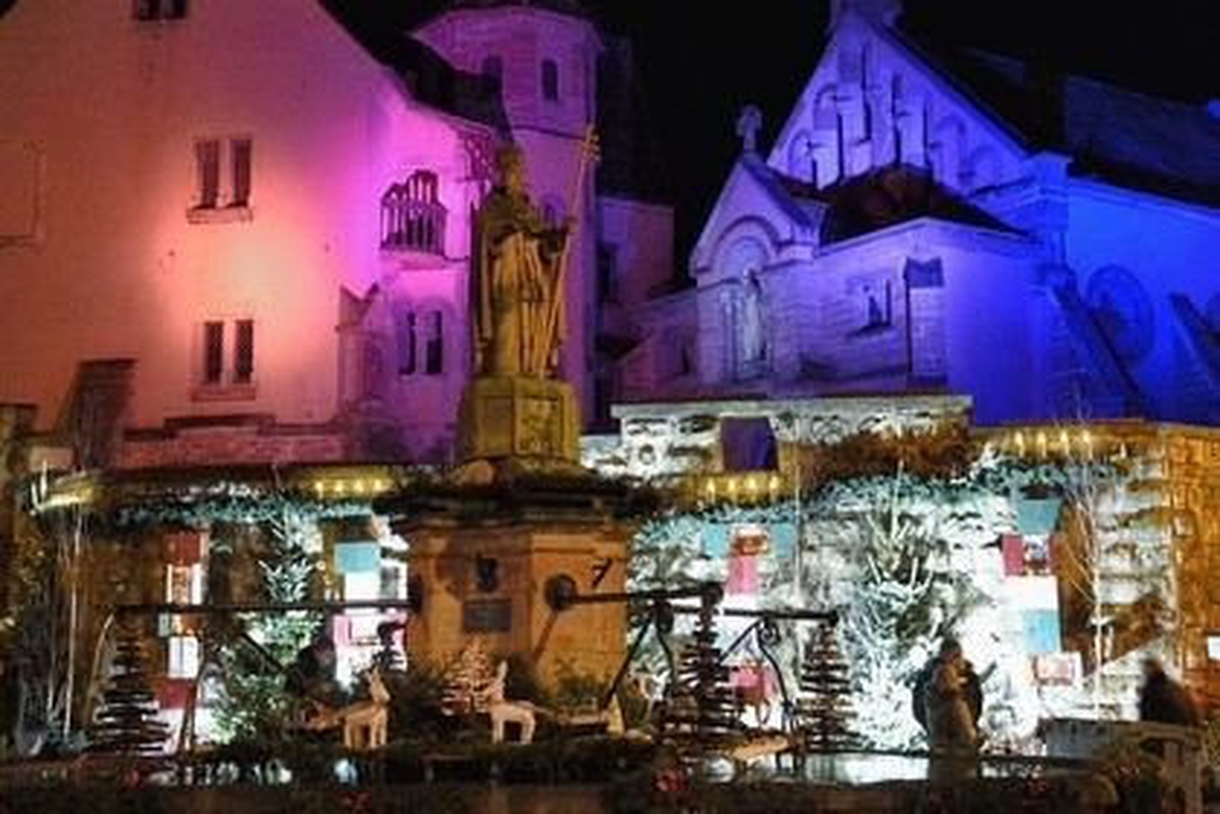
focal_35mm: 50
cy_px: 407
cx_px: 610
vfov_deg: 27.0
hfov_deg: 39.6
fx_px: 1694
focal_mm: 50
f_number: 5.6
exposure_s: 1/13
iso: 3200
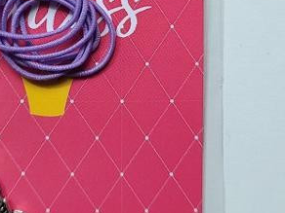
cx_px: 82
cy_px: 11
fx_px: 552
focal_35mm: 67
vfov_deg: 21.3
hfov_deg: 28.7
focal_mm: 5.4
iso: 100
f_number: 1.8
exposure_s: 1/125
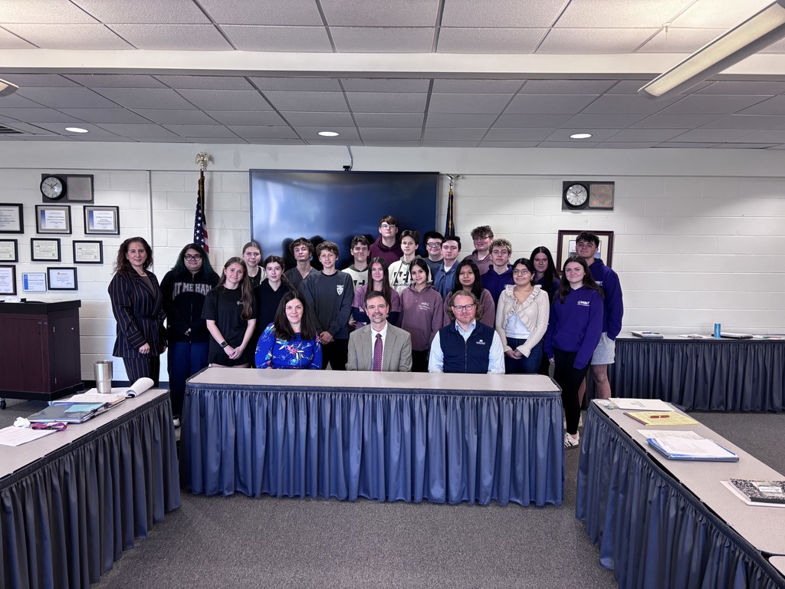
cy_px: 294
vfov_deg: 53.1
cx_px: 392
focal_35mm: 26
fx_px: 590
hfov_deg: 67.3
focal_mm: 5.96
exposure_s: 1/60
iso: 160
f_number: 1.6
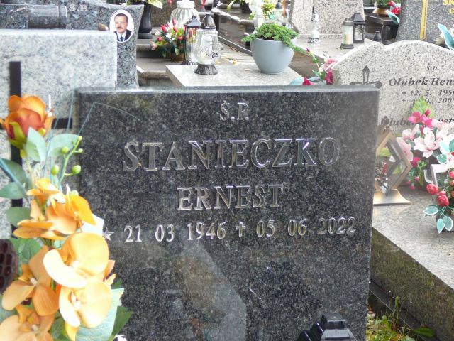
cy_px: 170
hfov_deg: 22.5
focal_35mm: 87
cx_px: 227
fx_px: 1141
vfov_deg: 17.0
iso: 125
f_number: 3.8
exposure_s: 1/30
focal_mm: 13
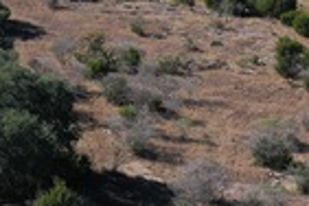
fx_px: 1090
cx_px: 31
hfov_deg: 15.9
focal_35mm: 127
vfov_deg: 10.6
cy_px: -45
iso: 100
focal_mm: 10.26
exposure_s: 1/1600
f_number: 3.2
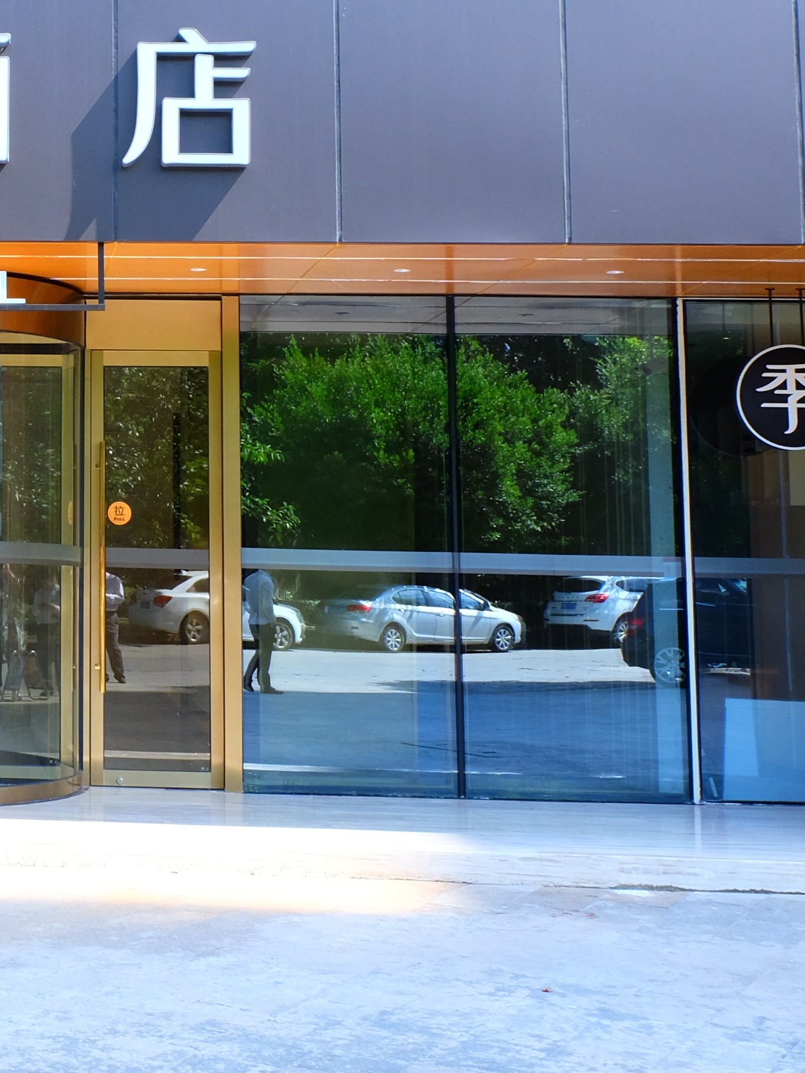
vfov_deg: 30.9
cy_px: 325
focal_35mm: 62
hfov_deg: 21.6
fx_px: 1922
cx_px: -207
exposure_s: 1/180
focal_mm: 16
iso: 800
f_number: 10
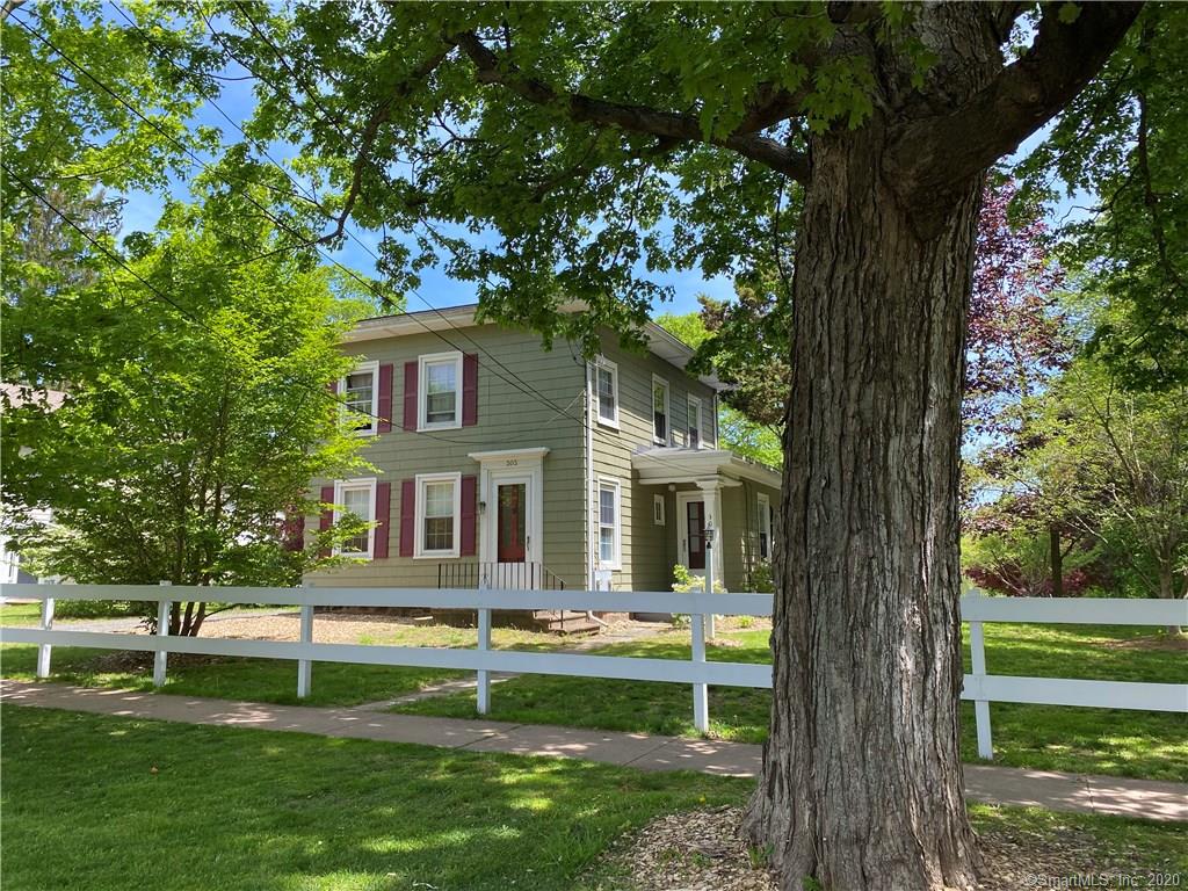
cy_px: 446
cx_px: 594
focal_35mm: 26
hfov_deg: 67.3
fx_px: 892
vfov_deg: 53.1
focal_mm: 4.25
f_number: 1.8
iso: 32
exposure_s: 1/637
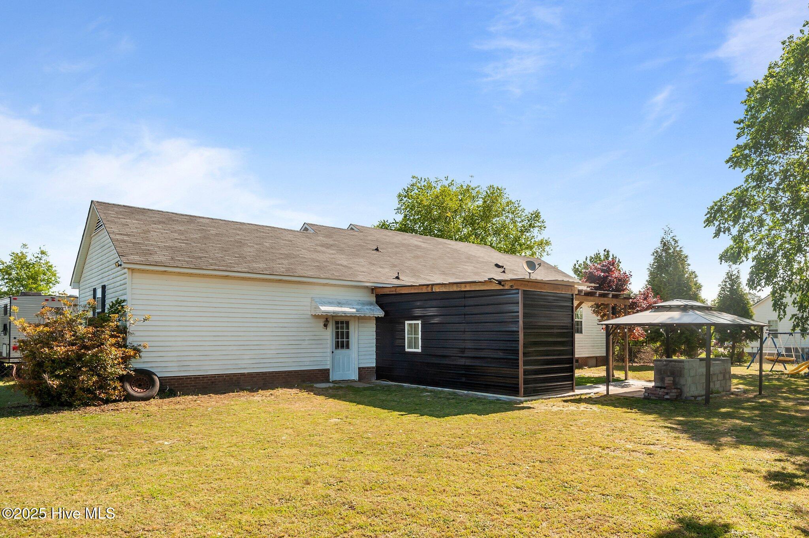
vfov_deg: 57.1
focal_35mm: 22
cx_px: 404
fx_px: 494
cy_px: 269
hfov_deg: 78.6
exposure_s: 1/400
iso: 400
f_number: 10
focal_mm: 22
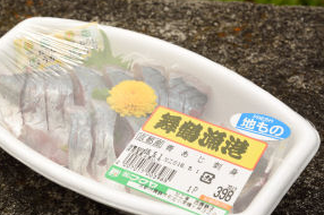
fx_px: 755
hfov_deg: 24.1
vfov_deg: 16.2
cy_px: 103
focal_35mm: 84
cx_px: 116
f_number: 11
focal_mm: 50
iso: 200
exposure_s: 1/250
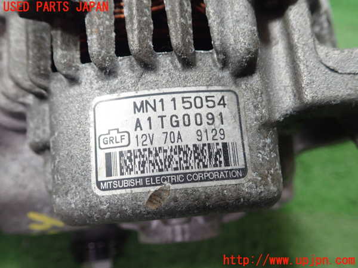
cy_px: 134
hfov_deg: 60.0
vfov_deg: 46.8
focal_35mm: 30
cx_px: 179
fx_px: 310
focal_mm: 5.5
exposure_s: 1/125
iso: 400
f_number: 2.3
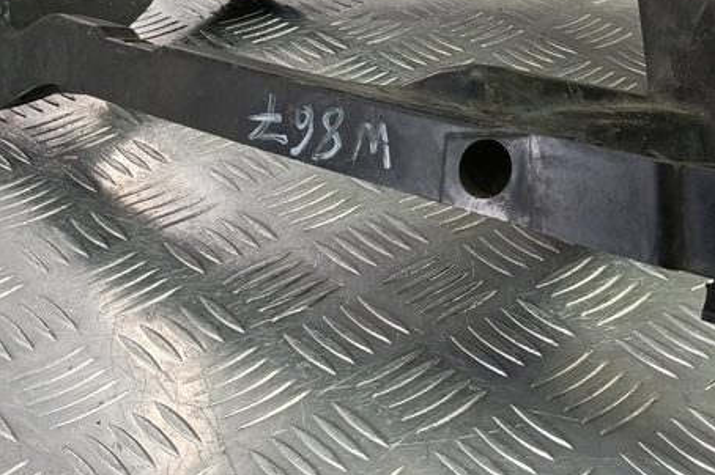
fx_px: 1072
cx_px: 578
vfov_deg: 24.2
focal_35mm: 54
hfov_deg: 35.6
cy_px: 27
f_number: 1.6
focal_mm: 4.11
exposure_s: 1/50
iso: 156
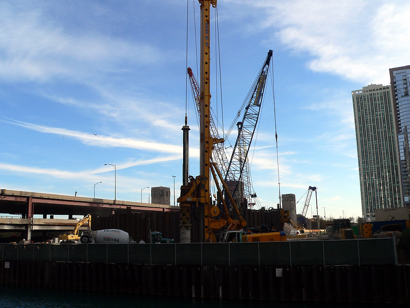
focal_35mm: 36
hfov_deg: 51.4
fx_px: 426
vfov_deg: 39.7
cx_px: 205
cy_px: 154
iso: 80
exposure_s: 1/500
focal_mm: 6
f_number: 5.2
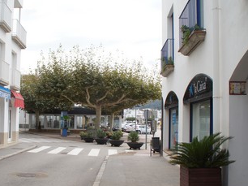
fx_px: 279
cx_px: 92
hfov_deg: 47.4
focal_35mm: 39
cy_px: 110
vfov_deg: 36.7
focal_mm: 18
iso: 100
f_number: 7.1
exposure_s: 1/125
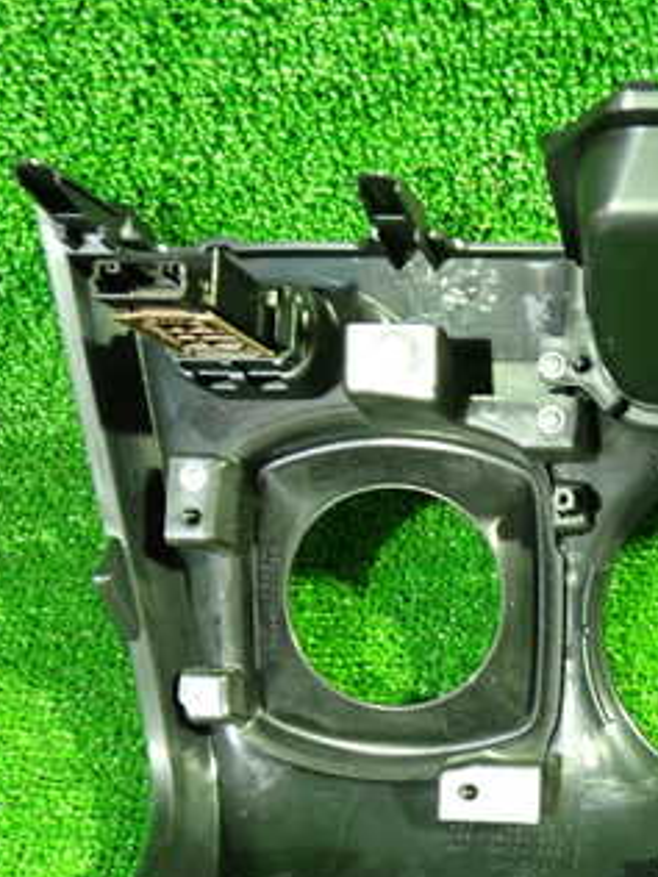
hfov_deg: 24.5
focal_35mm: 57
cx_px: 658
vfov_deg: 33.7
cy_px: 516
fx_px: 1445
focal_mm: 5.4
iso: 800
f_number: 2.3
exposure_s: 1/13
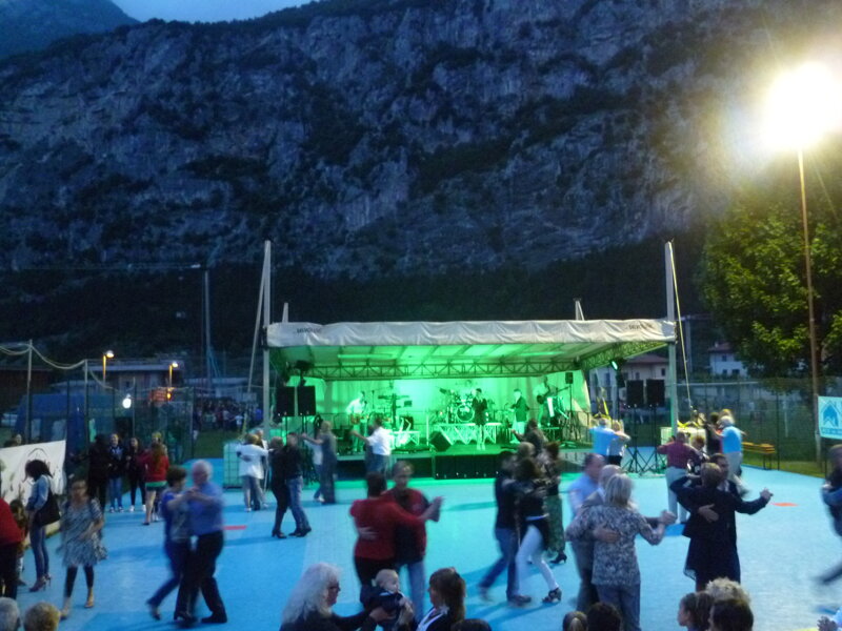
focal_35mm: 32
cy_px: 316
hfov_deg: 56.8
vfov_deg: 44.2
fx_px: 778
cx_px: 421
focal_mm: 5.7
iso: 800
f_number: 3
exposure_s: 1/13
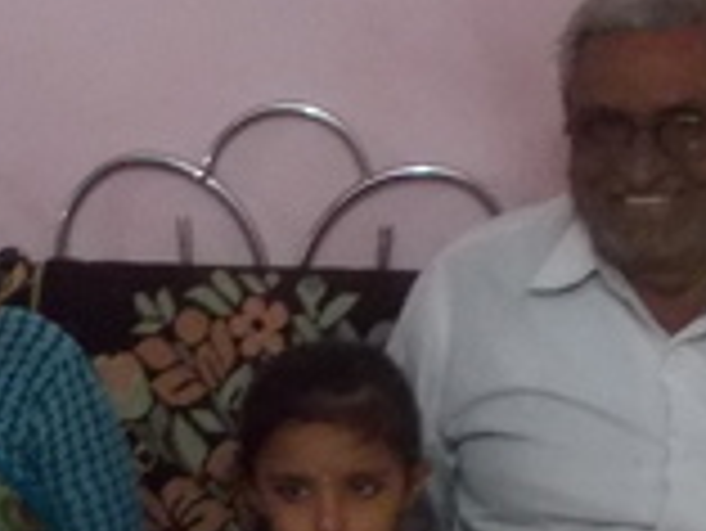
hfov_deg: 16.5
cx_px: 277
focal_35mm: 119
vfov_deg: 12.2
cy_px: 603
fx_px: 2429
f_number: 2.7
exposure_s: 1/13
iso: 400
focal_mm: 4
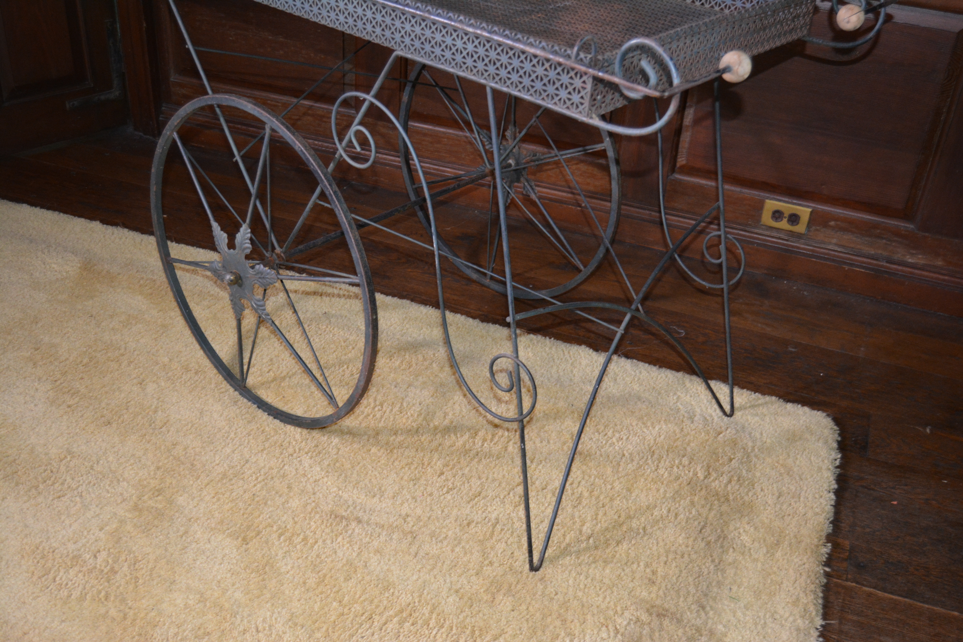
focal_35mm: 36
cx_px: 482
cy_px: 321
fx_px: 963
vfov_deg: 36.9
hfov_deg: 53.1
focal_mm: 24
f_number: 3.8
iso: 1600
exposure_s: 1/60
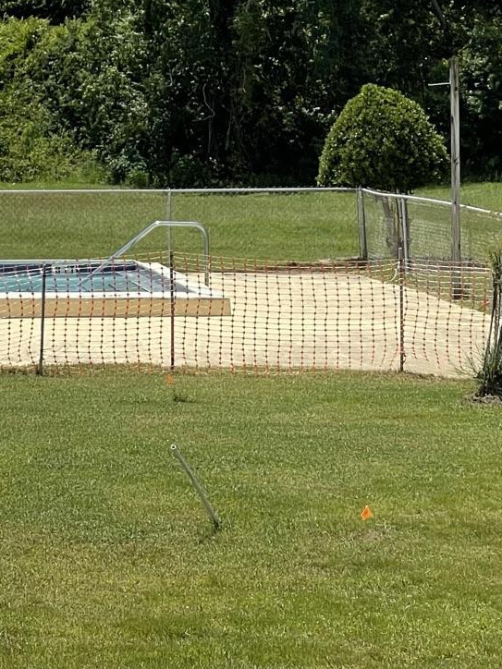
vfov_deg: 10.8
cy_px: -40
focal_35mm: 181
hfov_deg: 8.1
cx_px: -202
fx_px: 3500
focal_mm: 7.5
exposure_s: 1/1908
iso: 20
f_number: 2.2
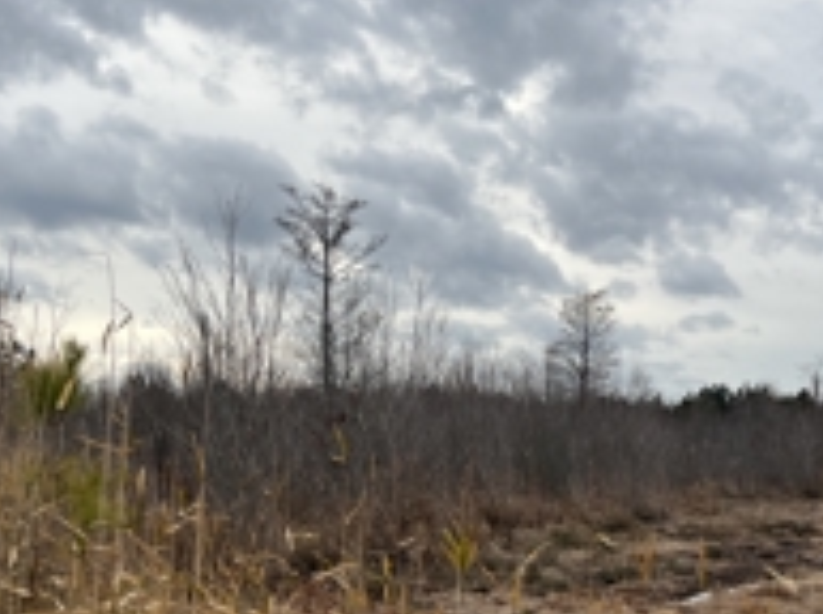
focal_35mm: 54
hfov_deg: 35.4
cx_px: 520
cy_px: 371
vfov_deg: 26.9
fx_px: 1281
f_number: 1.5
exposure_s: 1/2045
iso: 50
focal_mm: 5.7
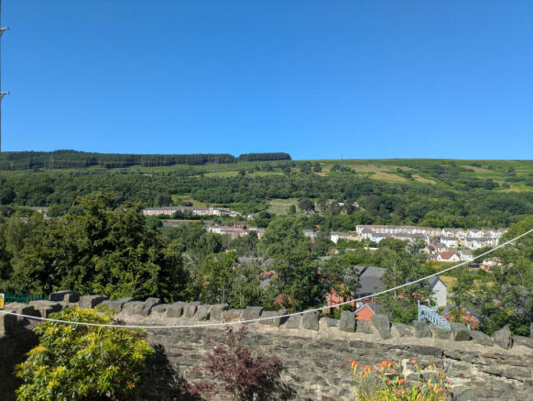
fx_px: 385
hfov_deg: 69.4
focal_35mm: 25
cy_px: 200
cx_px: 266
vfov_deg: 54.9
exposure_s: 1/1247
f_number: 1.89
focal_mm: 5.43
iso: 51
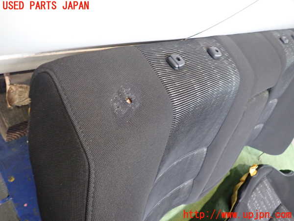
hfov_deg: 69.4
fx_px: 212
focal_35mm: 25
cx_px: 147
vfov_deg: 54.9
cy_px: 110
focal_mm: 4.5
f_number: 2
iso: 400
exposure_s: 1/30
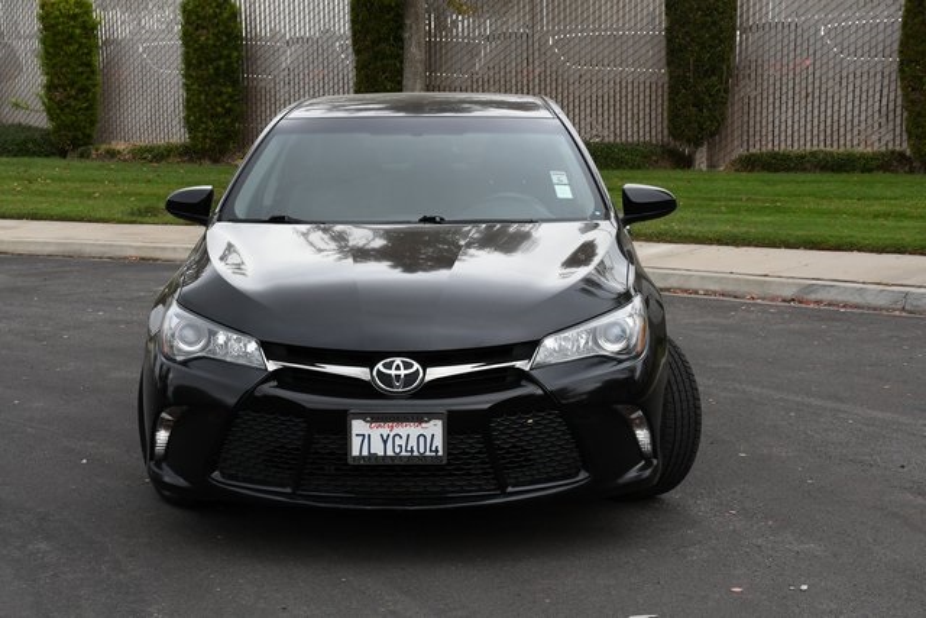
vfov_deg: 20.3
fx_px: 1724
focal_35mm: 67
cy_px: 309
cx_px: 463
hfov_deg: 30.1
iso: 1250
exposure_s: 1/400
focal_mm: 45
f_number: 10
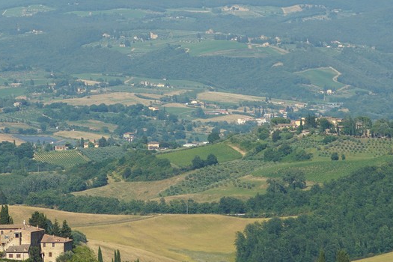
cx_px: 152
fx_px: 4093
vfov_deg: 3.7
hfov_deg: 5.5
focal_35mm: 375
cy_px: 155
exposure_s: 1/500
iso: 100
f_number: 6.3
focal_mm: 164
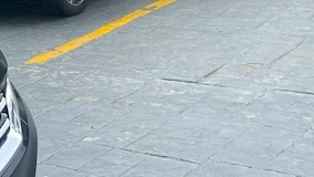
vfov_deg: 11.9
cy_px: 131
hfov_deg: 18.1
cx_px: -190
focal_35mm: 102
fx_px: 850
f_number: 1.8
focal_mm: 4.25
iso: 32
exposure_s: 1/1330
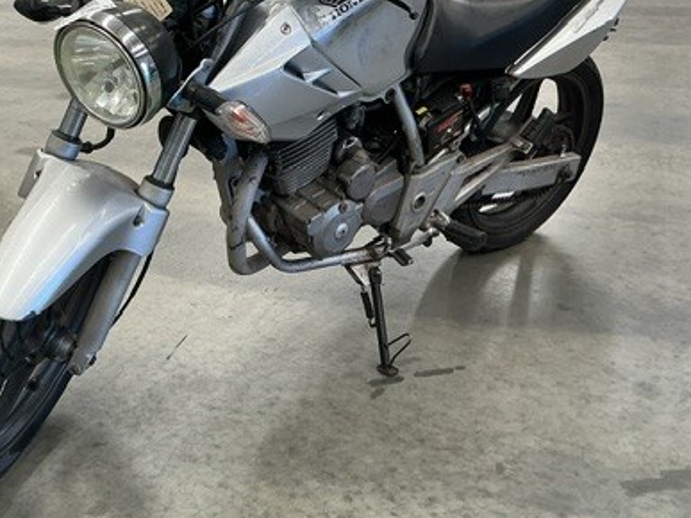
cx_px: 259
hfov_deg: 39.4
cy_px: 168
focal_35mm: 48
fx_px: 958
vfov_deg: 30.0
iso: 64
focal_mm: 3
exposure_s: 1/120
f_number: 1.8
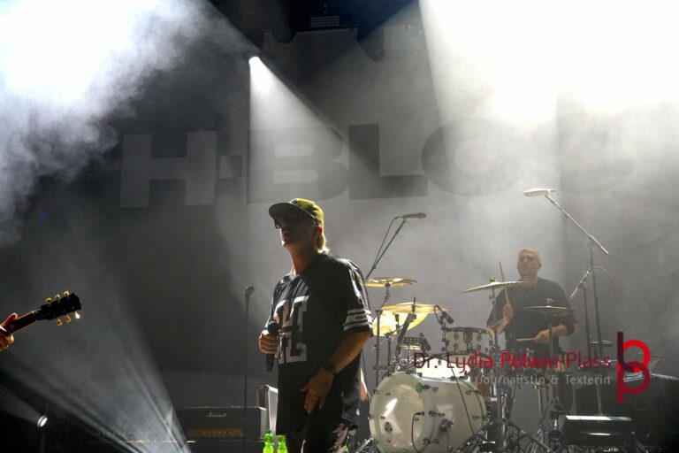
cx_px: 340
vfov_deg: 26.5
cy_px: 226
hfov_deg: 38.9
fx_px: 962
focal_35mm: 51
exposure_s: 1/160
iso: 2500
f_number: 4
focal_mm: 34
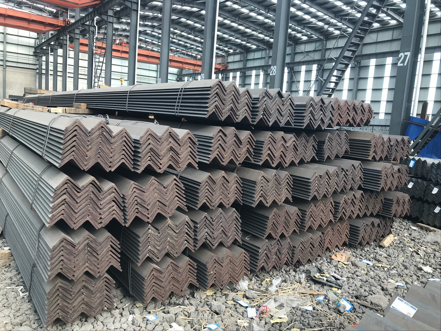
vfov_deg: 49.7
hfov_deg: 63.4
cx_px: 220
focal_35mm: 28
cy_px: 166
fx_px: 357
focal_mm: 3.99
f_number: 1.8
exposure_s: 1/50
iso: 32
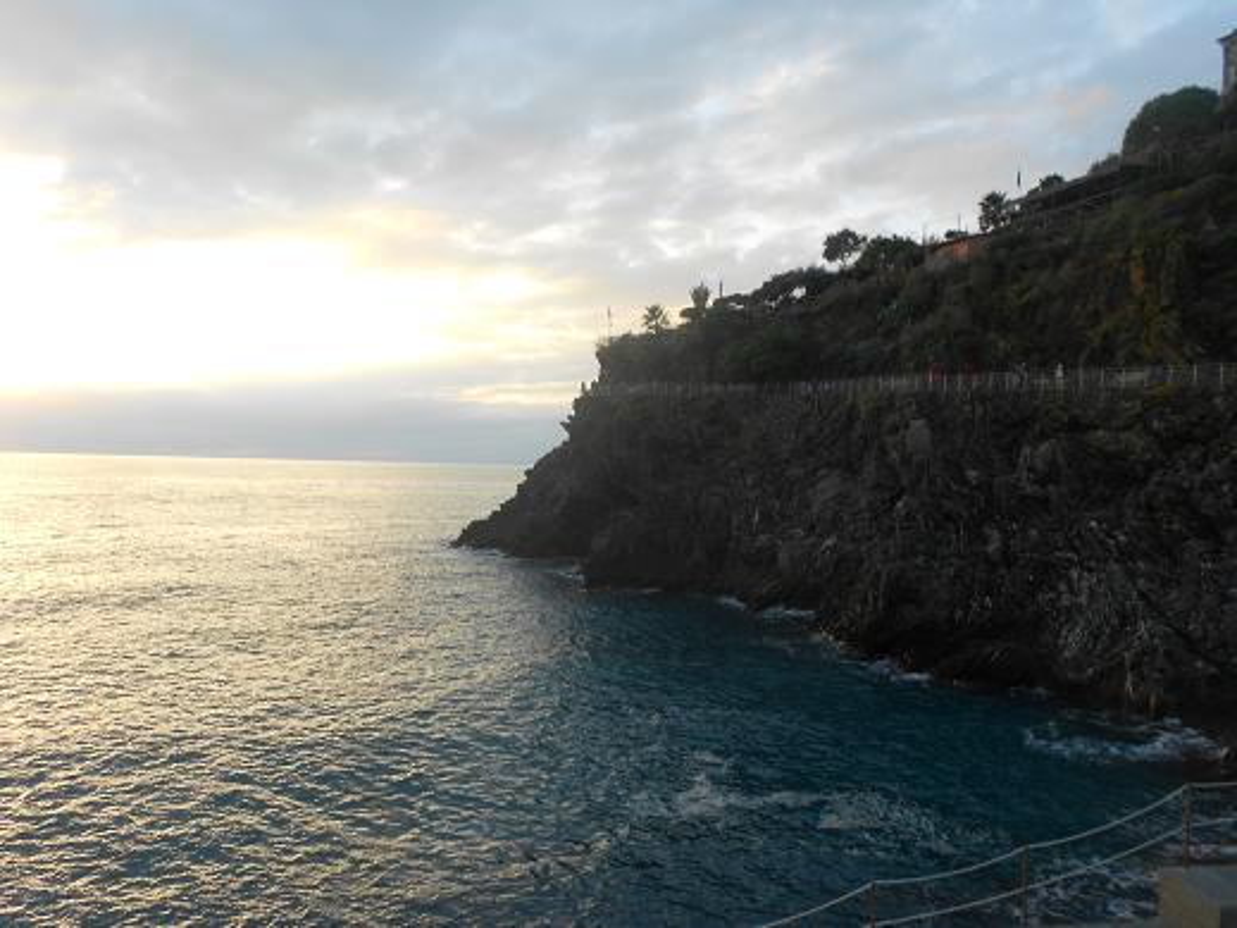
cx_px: 618
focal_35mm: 26
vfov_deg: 53.0
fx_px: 929
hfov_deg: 67.3
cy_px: 464
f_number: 3.2
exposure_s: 1/100
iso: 80
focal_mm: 4.6
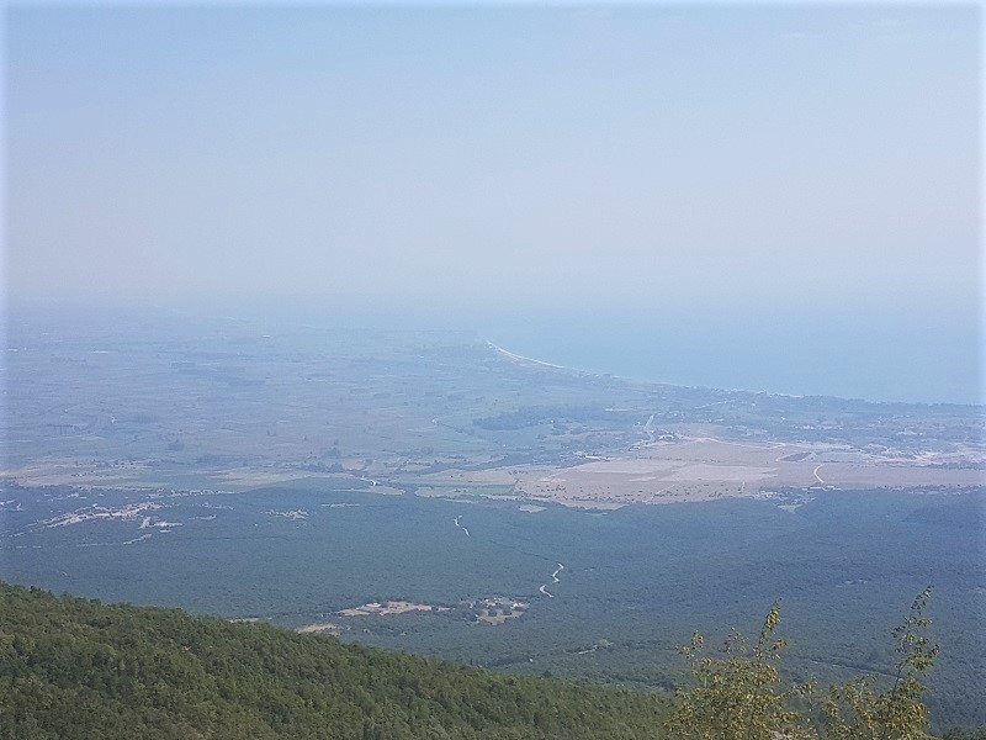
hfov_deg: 67.3
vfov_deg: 53.1
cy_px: 370
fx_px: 741
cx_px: 493
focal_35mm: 26
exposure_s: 1/2640
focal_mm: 4.2
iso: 40
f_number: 1.7
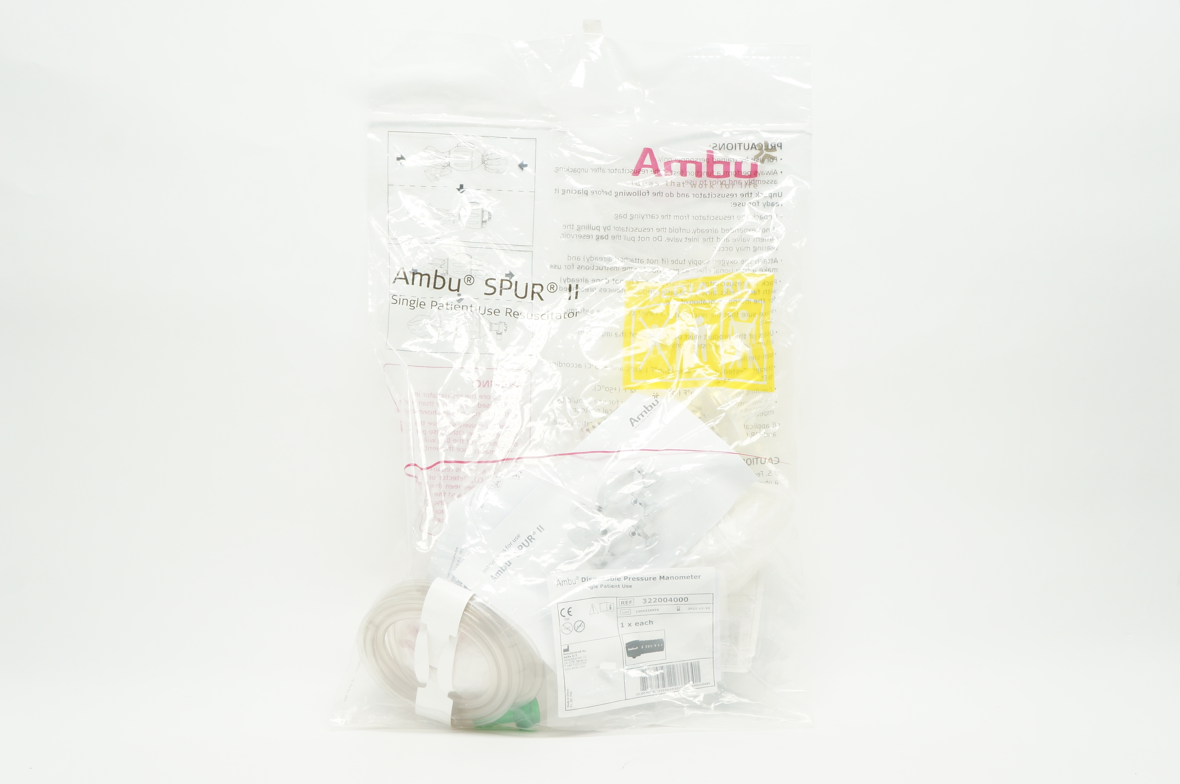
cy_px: 392
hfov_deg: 53.2
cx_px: 590
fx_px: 1179
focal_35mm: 36
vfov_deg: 36.8
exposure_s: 1/40
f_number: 7.1
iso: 400
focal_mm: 24
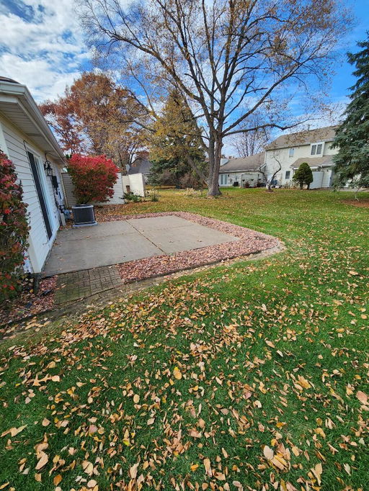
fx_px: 185
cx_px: 184
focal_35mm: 13
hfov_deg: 90.0
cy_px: 246
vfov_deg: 106.2
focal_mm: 2.2
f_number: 2.2
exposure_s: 1/732
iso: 50
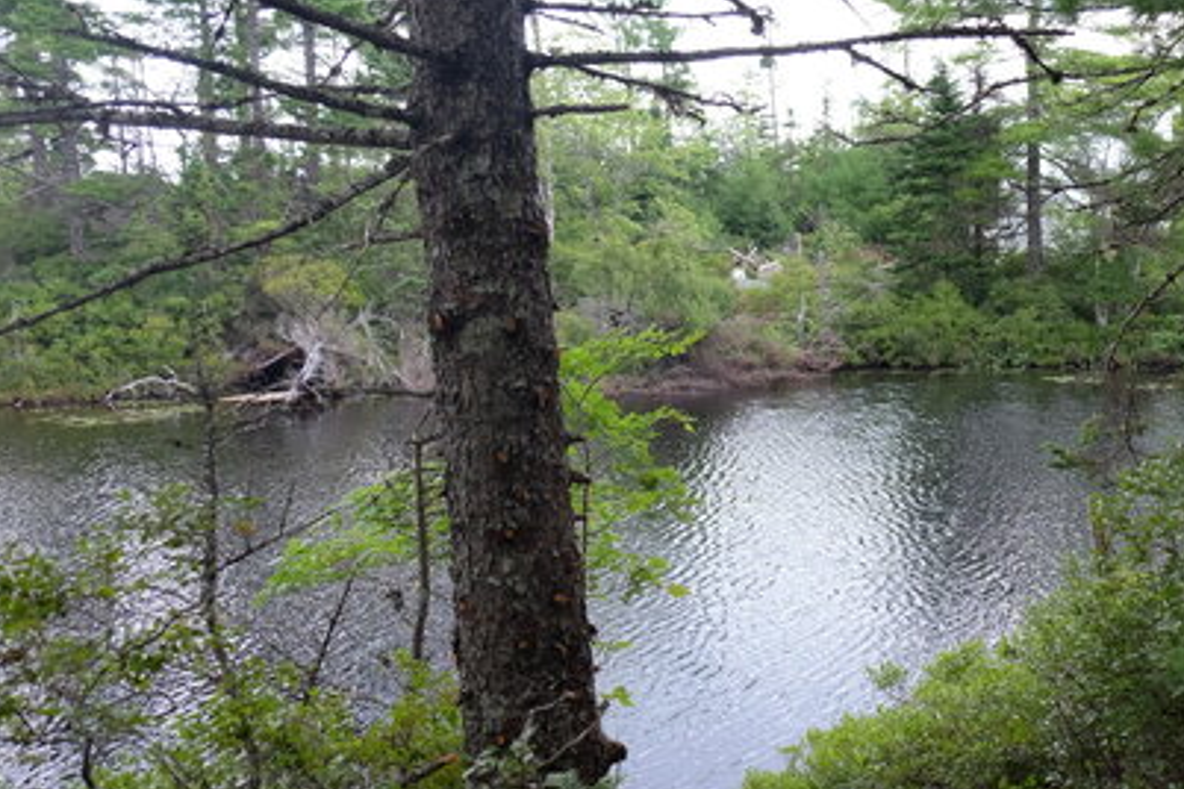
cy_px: 475
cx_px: 884
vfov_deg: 26.4
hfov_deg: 37.9
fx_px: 1677
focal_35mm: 51
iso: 320
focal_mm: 21.6
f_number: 4
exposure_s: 1/100
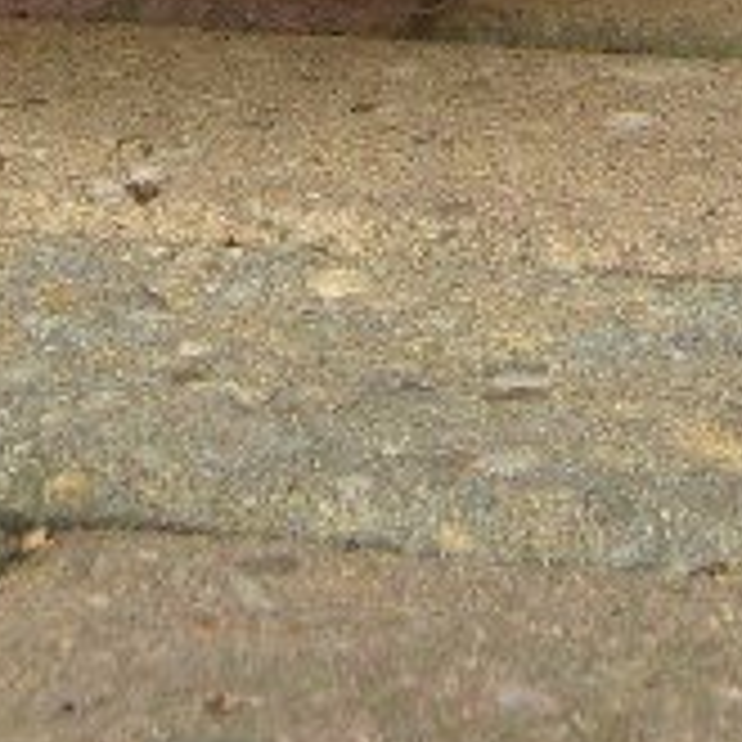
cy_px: -675
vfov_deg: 8.9
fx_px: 4511
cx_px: 432
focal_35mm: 186
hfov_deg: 9.4
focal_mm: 7.3
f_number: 2.8
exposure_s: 1/60
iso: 100
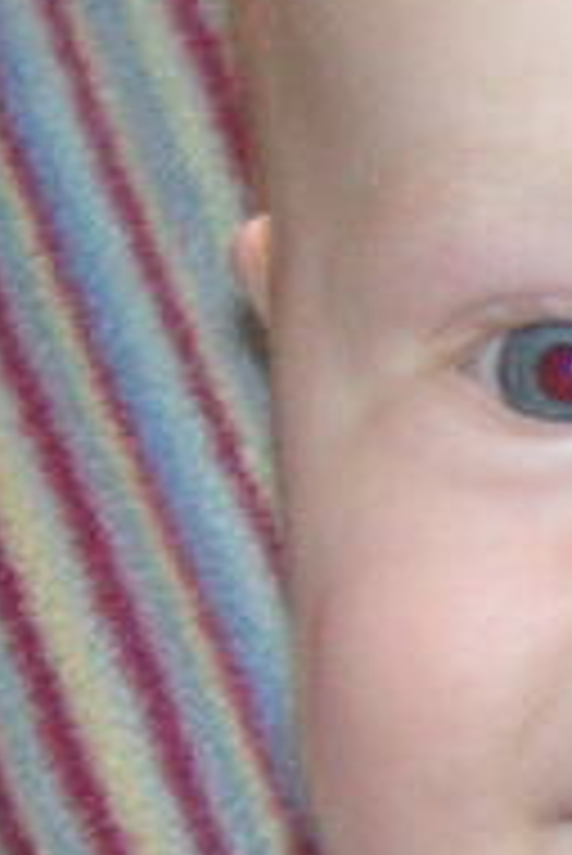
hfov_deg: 7.7
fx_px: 3854
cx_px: 1567
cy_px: 526
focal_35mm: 162
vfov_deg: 12.7
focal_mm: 6.1
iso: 160
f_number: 2.8
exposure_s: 1/45
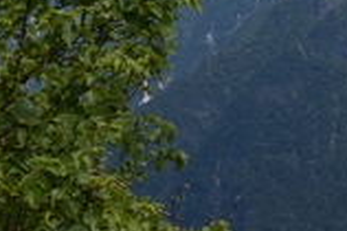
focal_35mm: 262
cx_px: 488
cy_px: -124
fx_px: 2519
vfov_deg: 5.2
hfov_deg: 7.8
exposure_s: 1/400
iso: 200
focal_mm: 55
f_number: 10
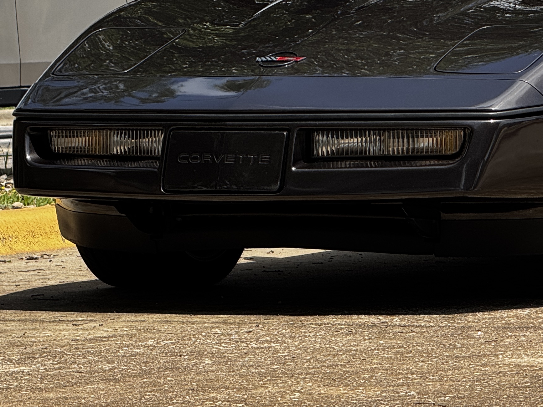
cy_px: 76
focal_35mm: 279
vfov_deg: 5.3
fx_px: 4377
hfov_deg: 7.1
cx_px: 524
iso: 50
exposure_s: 1/1167
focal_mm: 15.66
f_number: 2.8
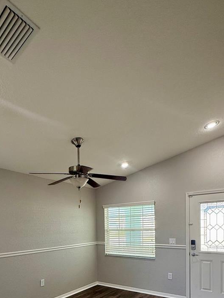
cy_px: 233
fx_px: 207
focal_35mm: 24
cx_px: 102
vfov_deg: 65.9
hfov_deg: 56.7
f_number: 2.2
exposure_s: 1/120
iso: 250
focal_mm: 2.22
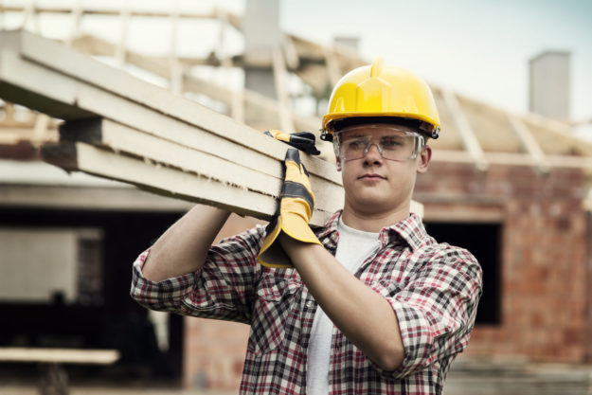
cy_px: 198
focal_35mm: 85
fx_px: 1398
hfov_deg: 23.9
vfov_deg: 16.1
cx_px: 296
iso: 100
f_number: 3.5
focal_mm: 85
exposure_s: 1/200
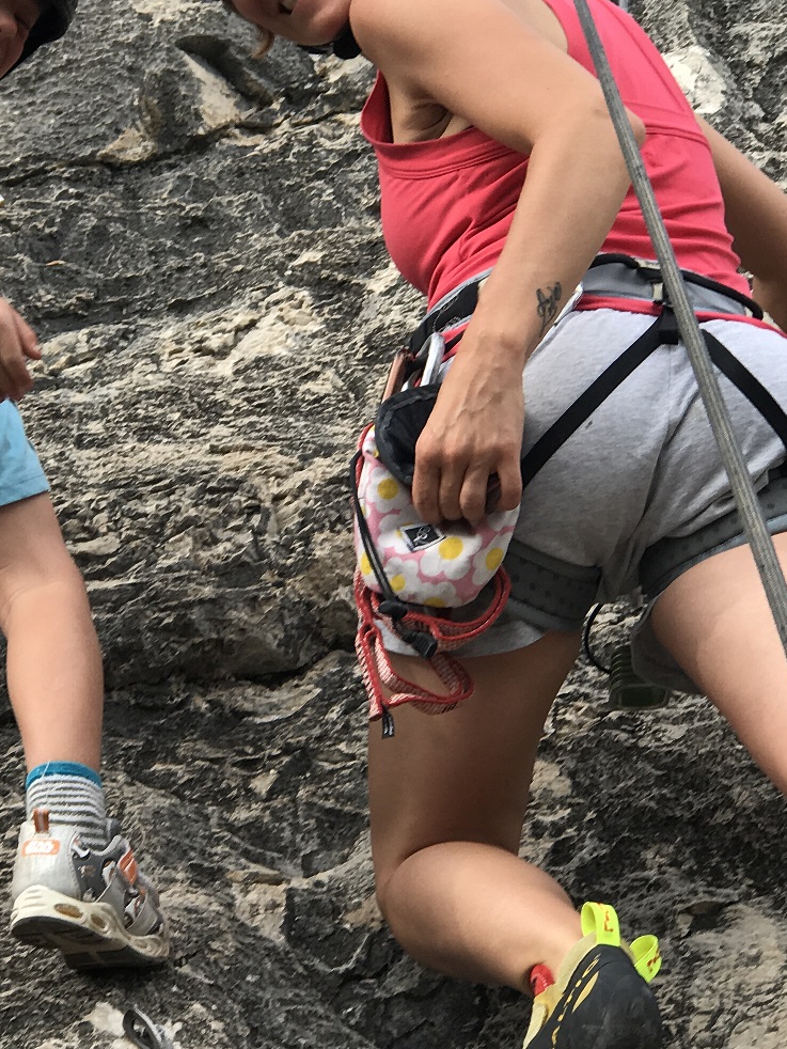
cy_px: 438
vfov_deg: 16.8
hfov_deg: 12.6
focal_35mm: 117
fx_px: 3545
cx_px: 247
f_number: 2.8
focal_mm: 6.6
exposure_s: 1/197
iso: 20
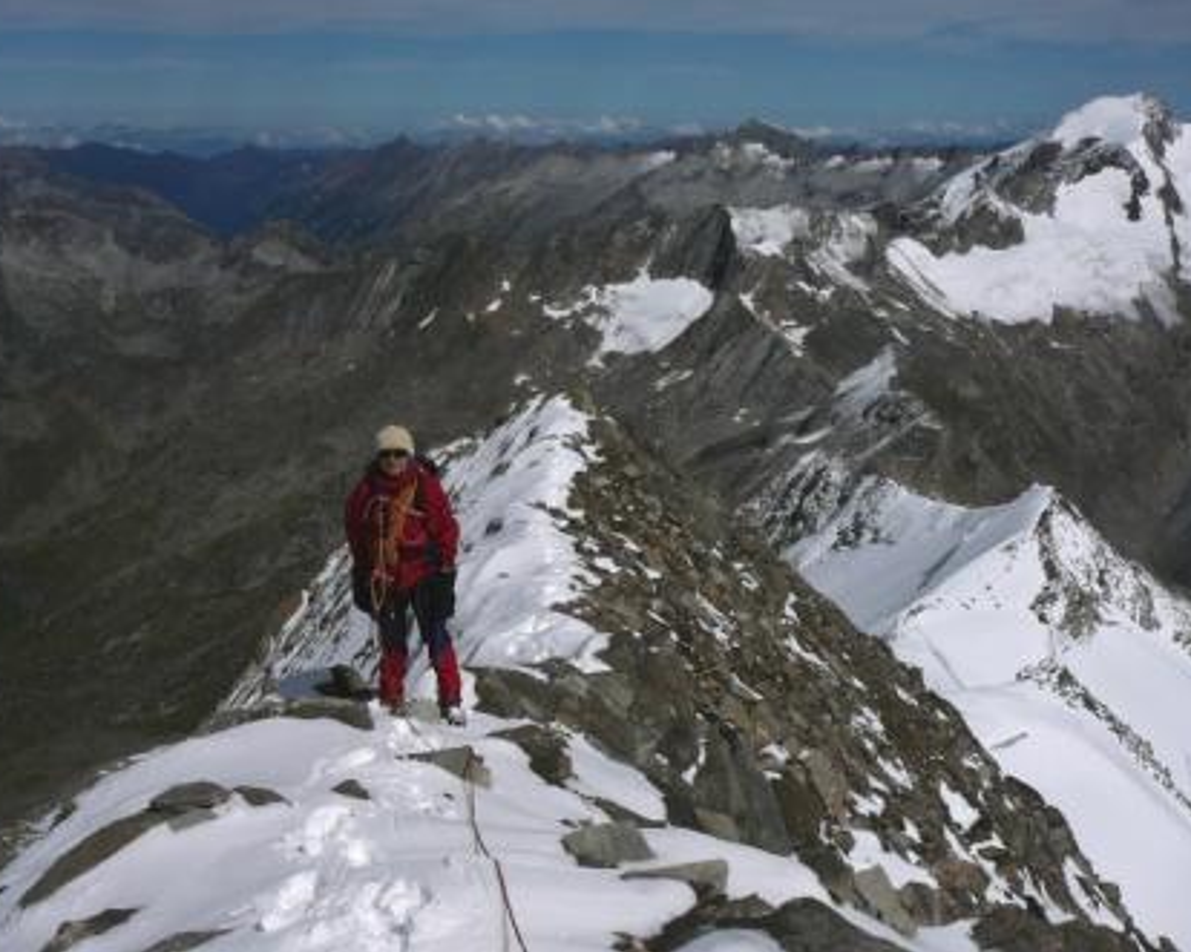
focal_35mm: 37
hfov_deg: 49.1
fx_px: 1304
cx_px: 555
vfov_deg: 40.1
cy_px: 472
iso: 80
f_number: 5
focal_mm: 5.2
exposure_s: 1/2000
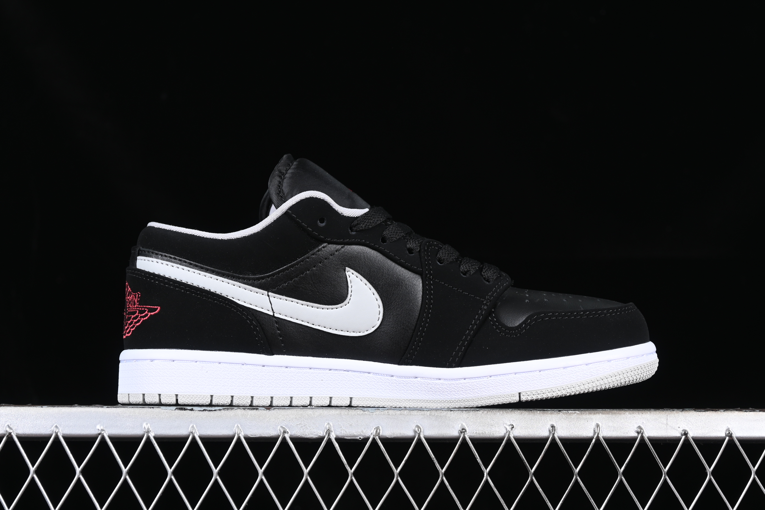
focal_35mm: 75
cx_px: 382
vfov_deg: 18.2
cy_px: 255
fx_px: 1594
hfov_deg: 27.0
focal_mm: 50
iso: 160
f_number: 6.3
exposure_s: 1/60
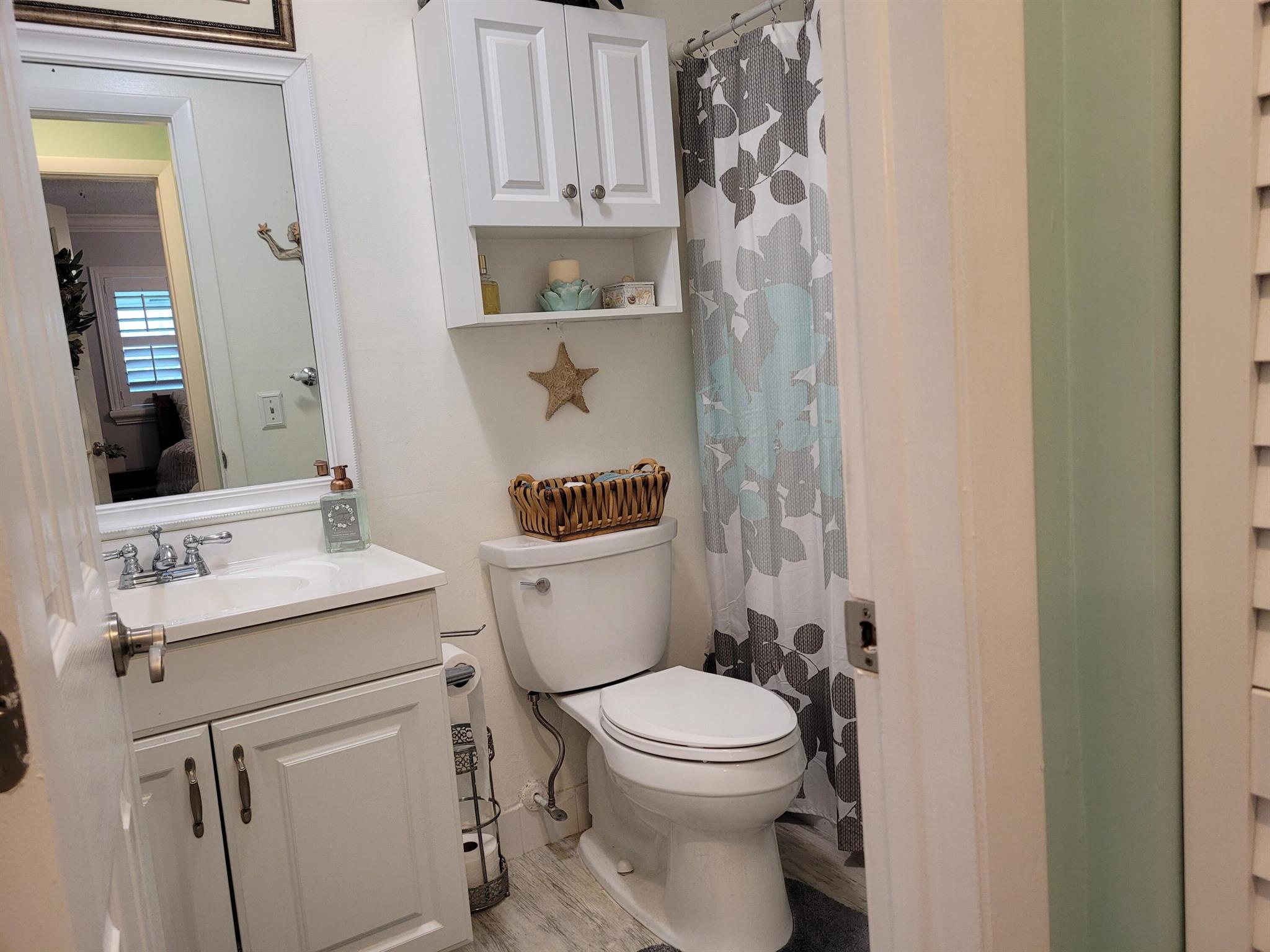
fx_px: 954
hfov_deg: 67.3
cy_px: 476
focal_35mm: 26
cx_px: 635
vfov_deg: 53.1
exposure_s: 1/120
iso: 200
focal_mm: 5.4
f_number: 1.8
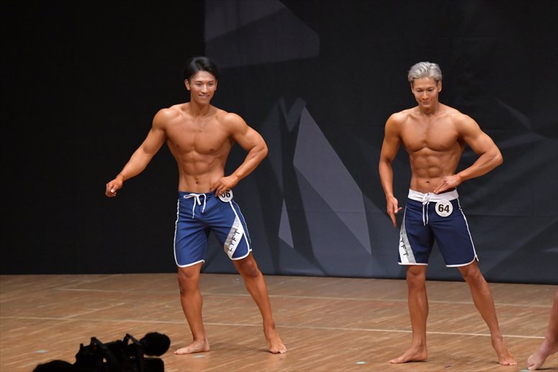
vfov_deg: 5.1
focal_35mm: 270
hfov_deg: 7.6
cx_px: 279
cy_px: 186
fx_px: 4183
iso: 6400
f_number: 5.6
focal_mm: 180
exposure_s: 1/400
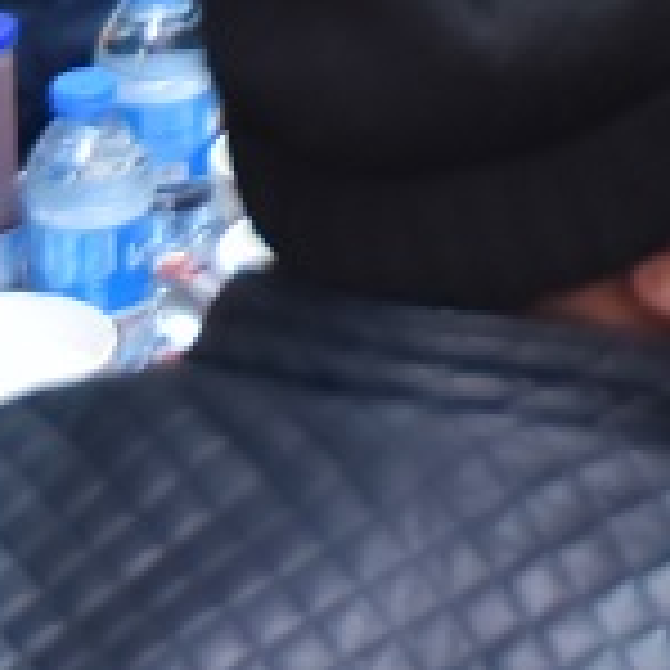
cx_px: 1344
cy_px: -1473
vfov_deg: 5.4
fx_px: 6547
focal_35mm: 299
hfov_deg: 5.7
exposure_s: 1/50
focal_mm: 35
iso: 800
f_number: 5
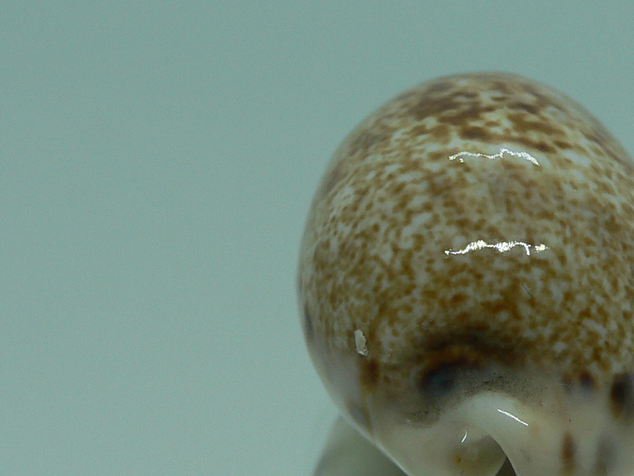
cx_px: 480
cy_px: 364
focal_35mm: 66
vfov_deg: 22.0
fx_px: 1209
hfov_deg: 28.9
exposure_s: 1/80
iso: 80
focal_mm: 4.6
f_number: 2.8
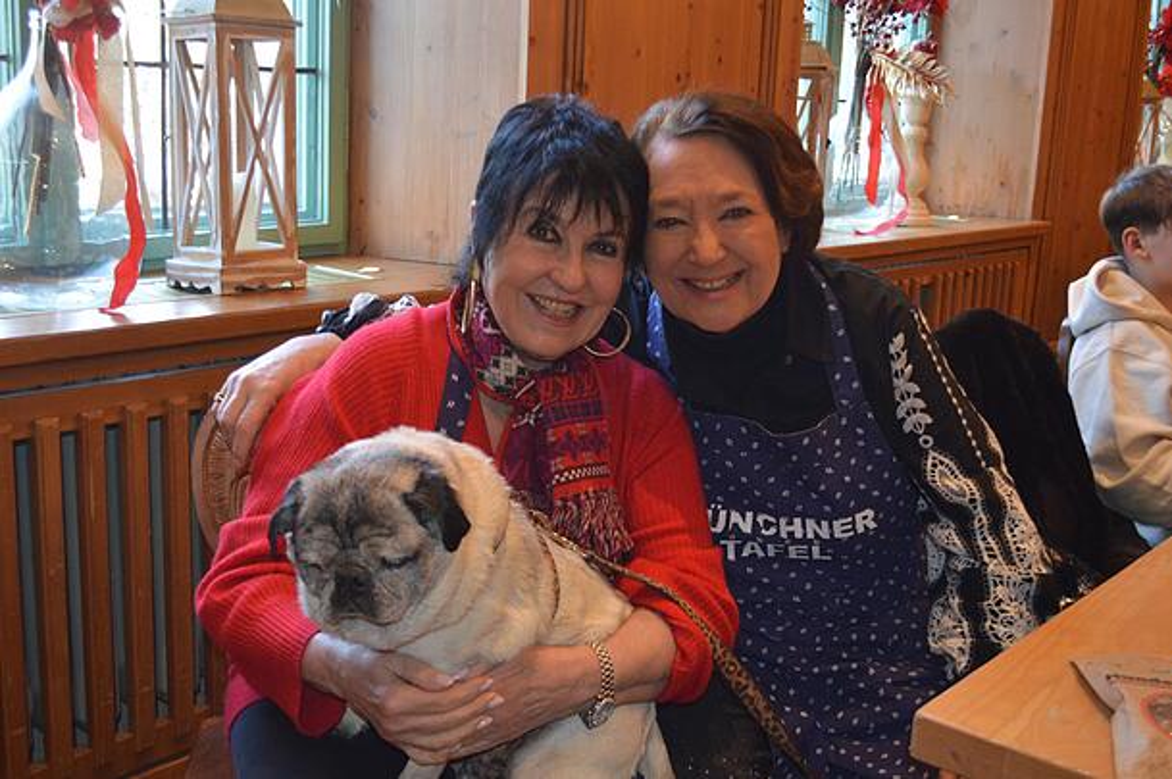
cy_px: 390
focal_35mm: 39
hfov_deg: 49.6
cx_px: 586
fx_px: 1269
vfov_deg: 34.2
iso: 1000
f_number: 4.2
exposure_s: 1/60
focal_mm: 26
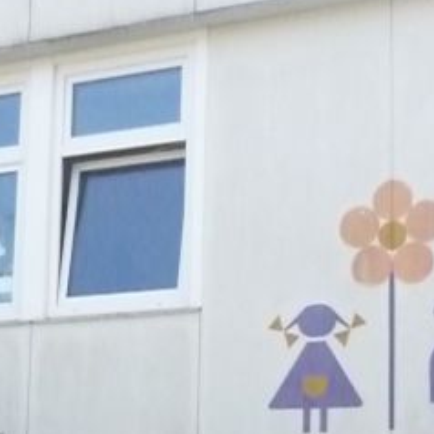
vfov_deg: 17.5
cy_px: 379
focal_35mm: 98
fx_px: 1390
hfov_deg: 17.7
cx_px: 146
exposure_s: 1/640
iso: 1600
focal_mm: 5.5
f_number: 8
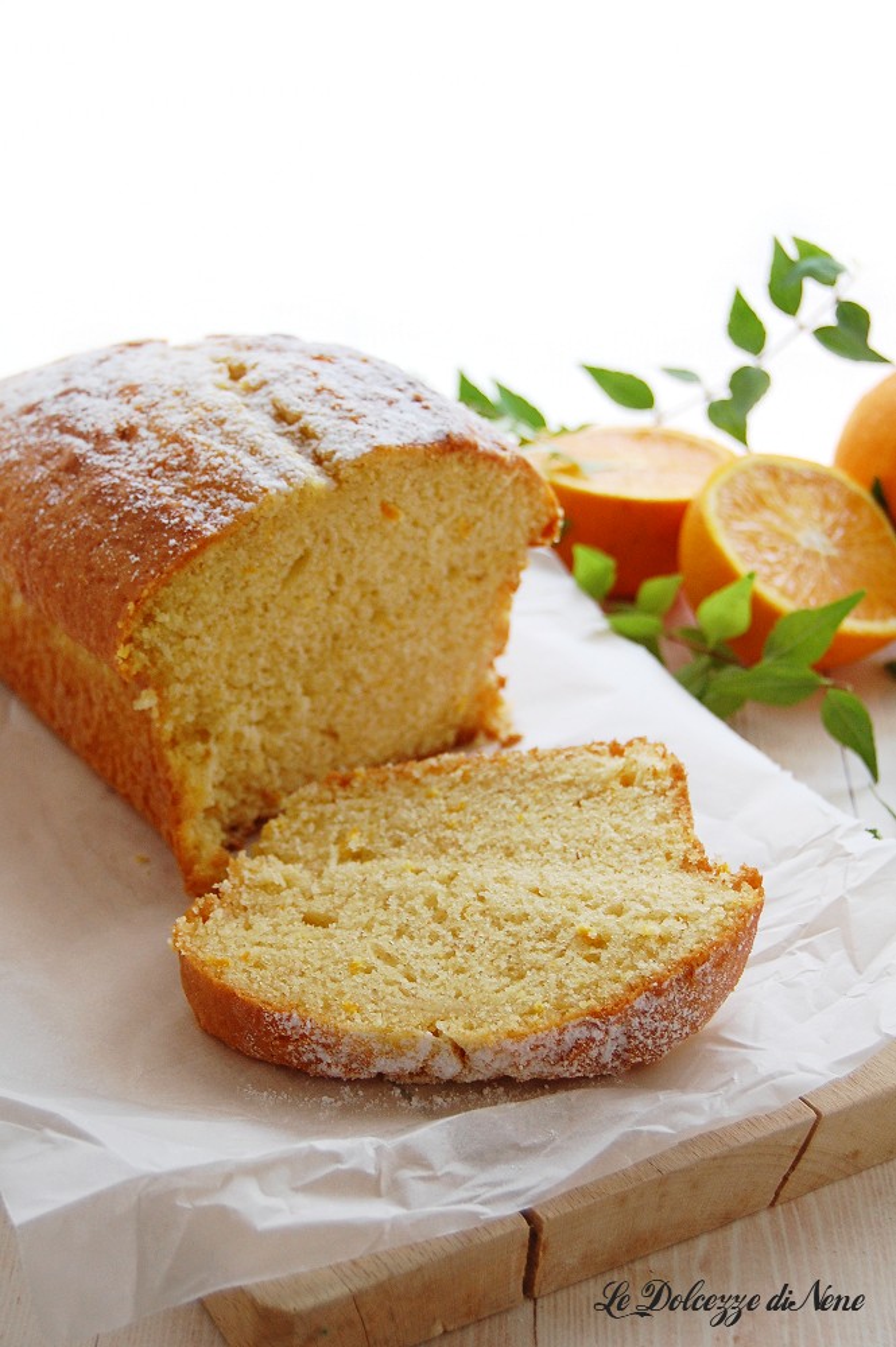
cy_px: 674
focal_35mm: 60
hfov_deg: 22.6
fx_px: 2244
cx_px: 448
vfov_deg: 33.4
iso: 450
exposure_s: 1/60
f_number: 5
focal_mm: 40
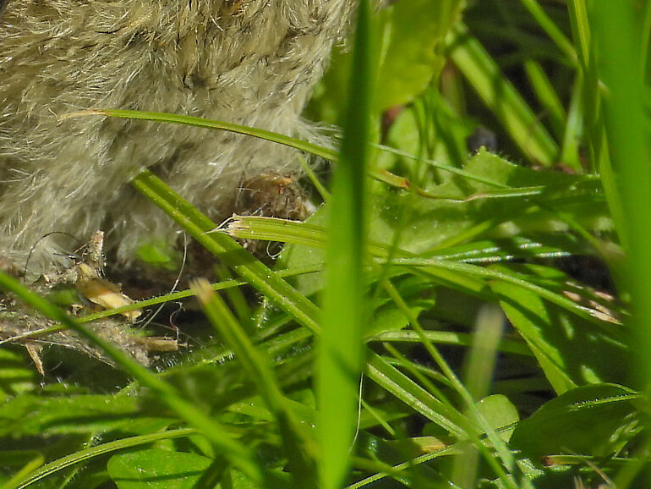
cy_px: -266
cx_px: -13
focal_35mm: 732
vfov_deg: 2.0
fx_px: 13771
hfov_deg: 2.7
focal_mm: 42.2
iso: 100
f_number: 4.5
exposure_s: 1/800
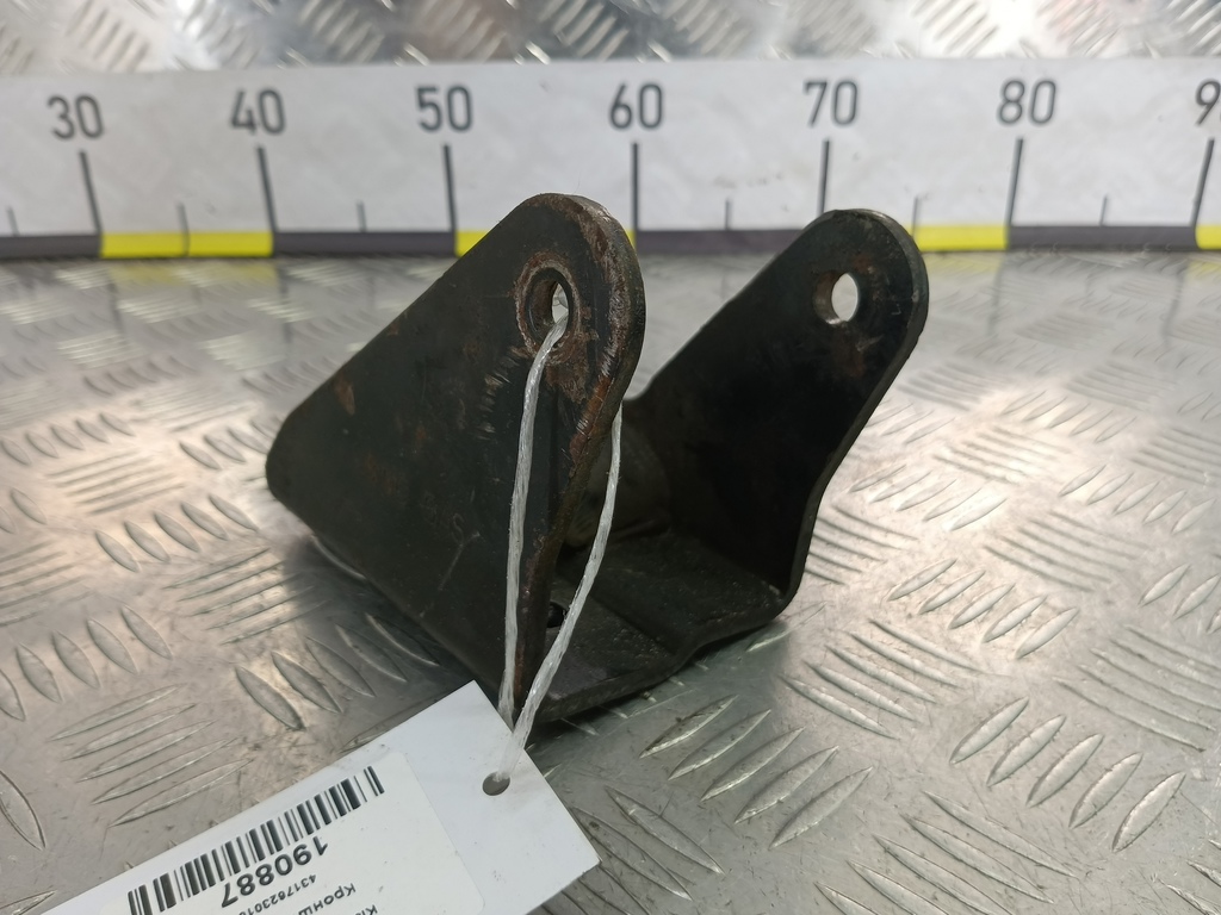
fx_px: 952
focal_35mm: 27
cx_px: 610
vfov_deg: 51.4
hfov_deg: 65.3
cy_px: 458
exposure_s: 1/50
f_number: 1.6
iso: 84
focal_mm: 4.11
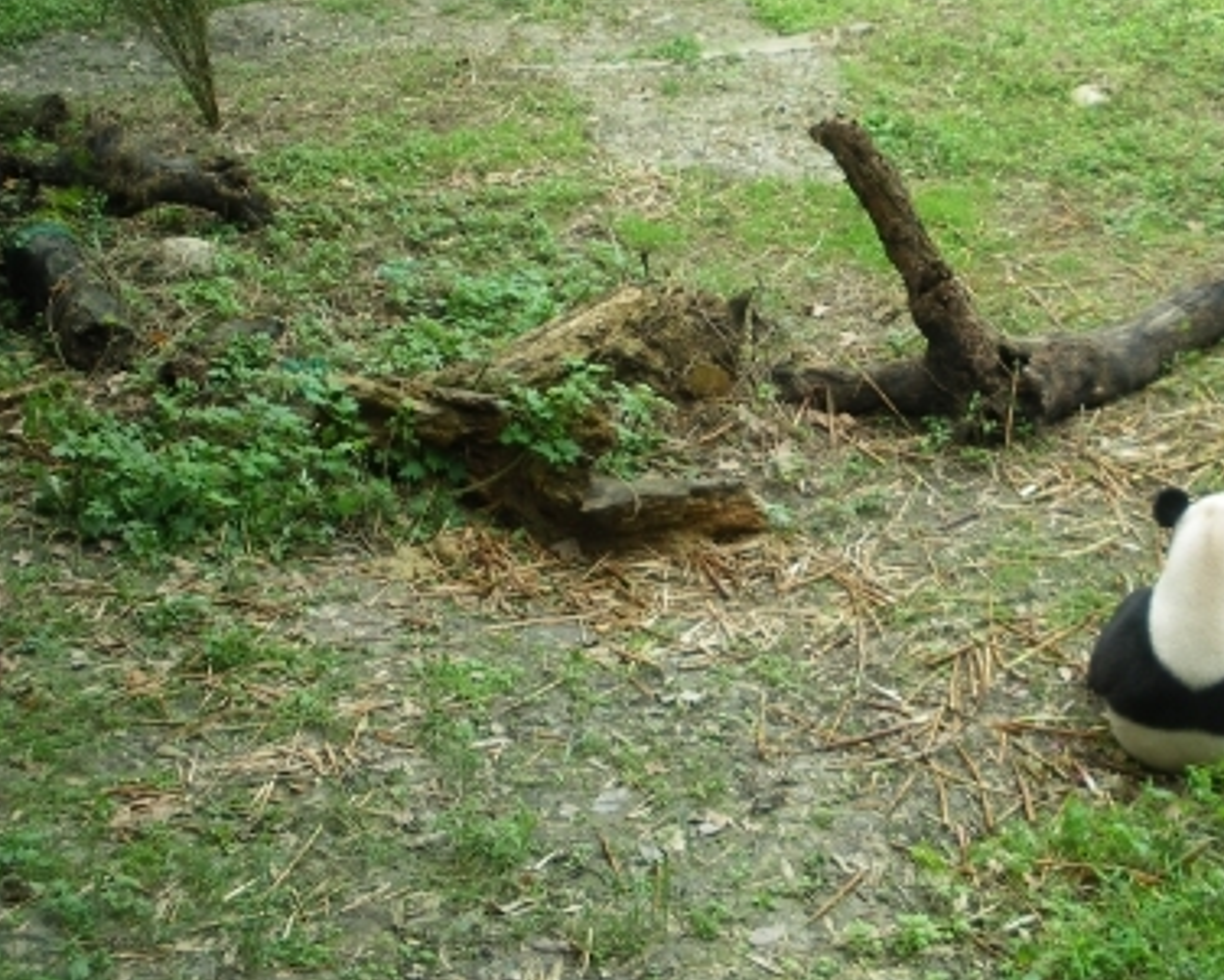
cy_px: 374
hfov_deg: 33.0
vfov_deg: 27.1
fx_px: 2029
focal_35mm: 56
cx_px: 902
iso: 80
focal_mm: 6.3
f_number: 3.5
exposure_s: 1/80
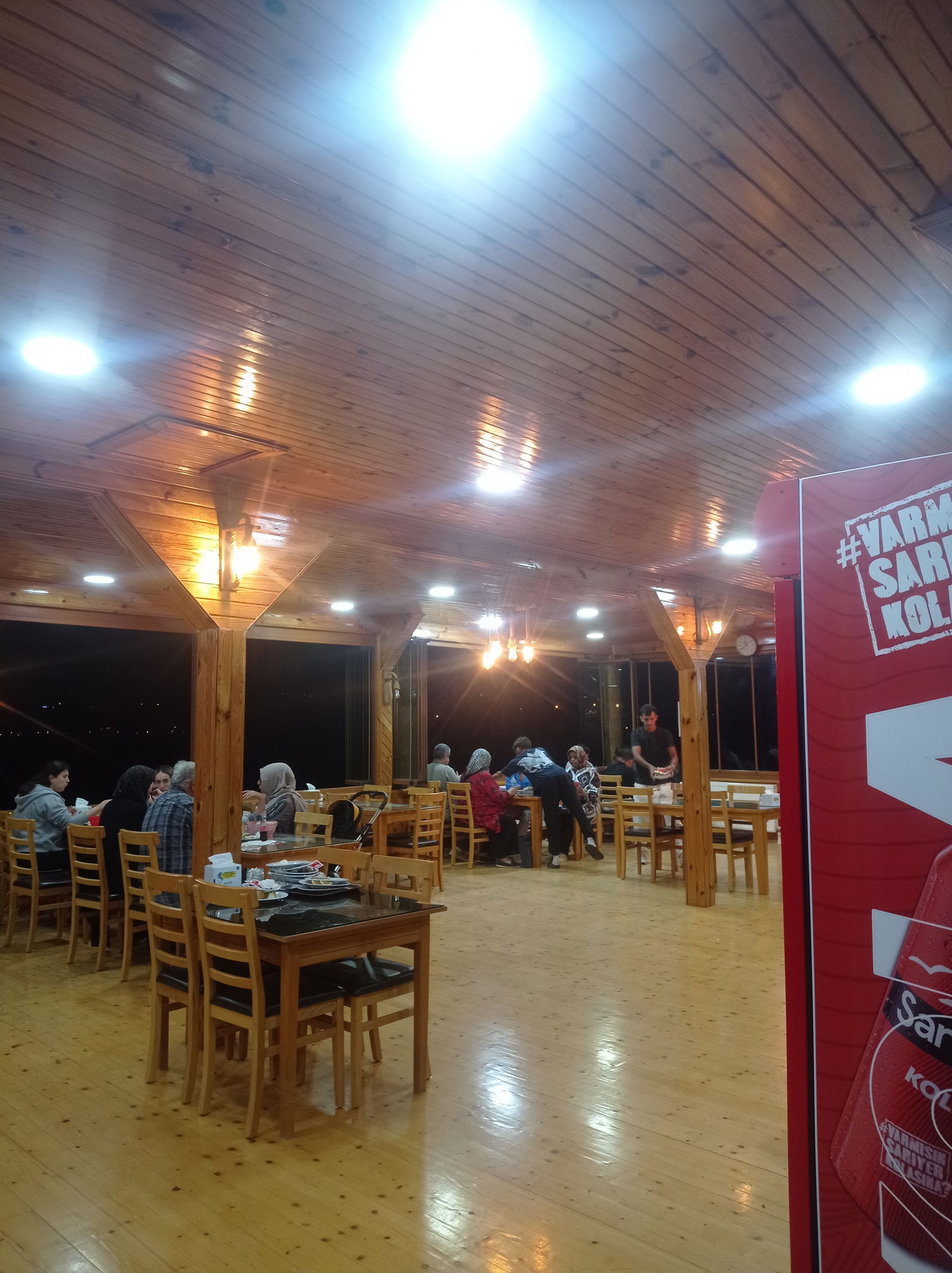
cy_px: 636
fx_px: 1028
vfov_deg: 63.5
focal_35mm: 28
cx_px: 476
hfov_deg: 49.7
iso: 180
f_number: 1.79
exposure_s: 1/33.3
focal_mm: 4.74
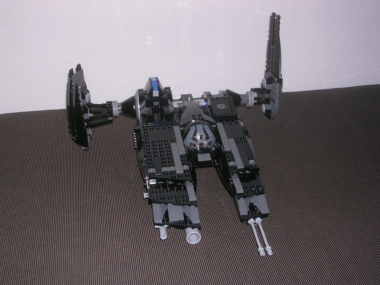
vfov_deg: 27.5
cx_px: 190
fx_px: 582
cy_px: 142
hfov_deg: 36.2
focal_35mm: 53
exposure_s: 1/60.1
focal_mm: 8
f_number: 3.2
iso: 50
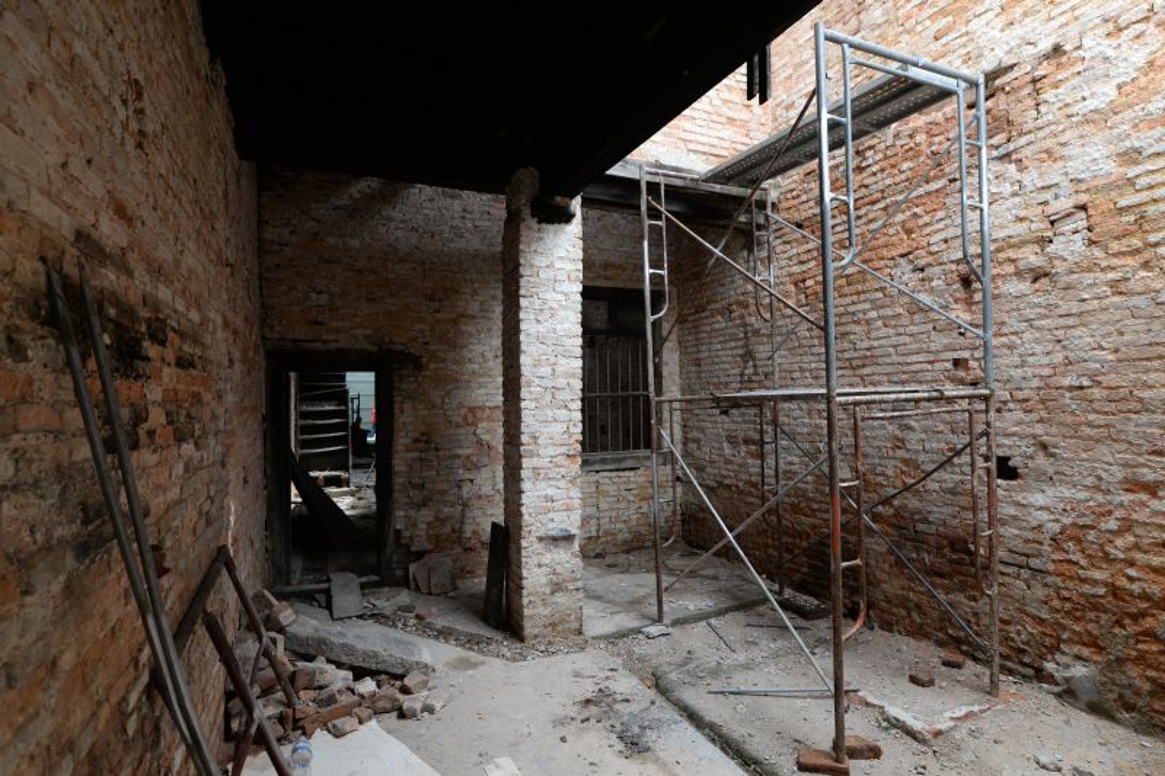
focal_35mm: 19
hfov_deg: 86.9
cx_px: 582
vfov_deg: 64.5
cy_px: 388
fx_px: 615
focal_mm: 19
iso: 1000
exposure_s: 1/500
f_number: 5
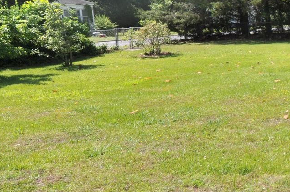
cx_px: 390
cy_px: 94
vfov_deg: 23.3
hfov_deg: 27.8
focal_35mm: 58
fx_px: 467
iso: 200
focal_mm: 12
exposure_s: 1/320
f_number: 9
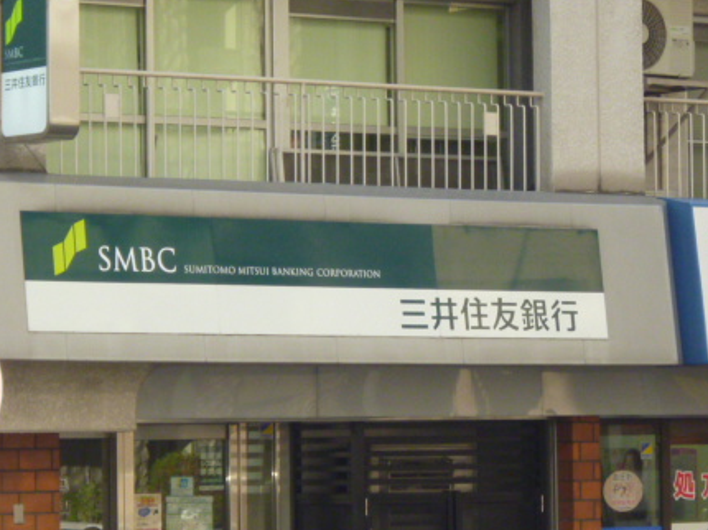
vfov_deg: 7.5
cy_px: 278
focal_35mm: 198
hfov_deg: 10.0
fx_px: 4047
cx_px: 415
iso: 400
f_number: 6.5
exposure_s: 1/125
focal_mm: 20
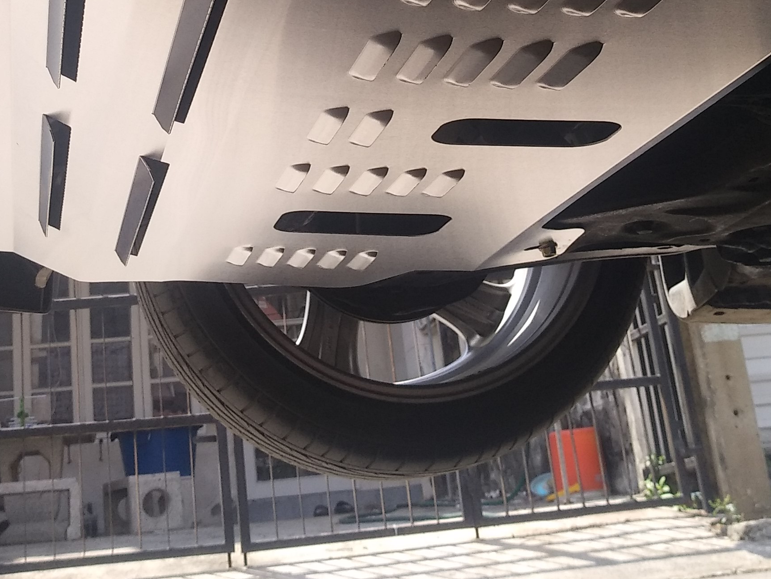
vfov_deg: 26.9
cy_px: -11
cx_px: 325
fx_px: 1136
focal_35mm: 51
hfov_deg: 37.4
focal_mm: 3.81
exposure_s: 1/447
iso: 100
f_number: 2.2
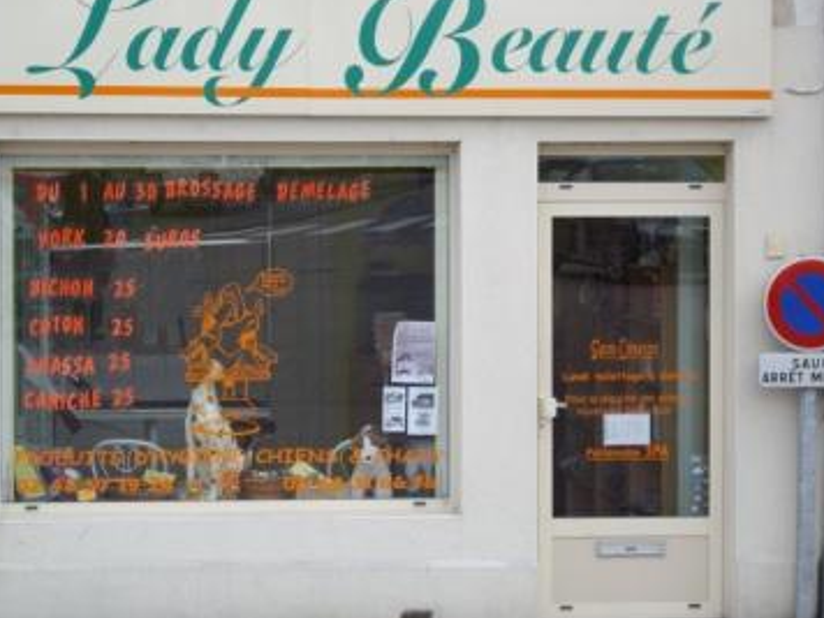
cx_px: 352
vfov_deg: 10.5
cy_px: 266
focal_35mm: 141
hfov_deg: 14.0
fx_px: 3356
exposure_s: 1/200
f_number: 5.2
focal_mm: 18.6
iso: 133
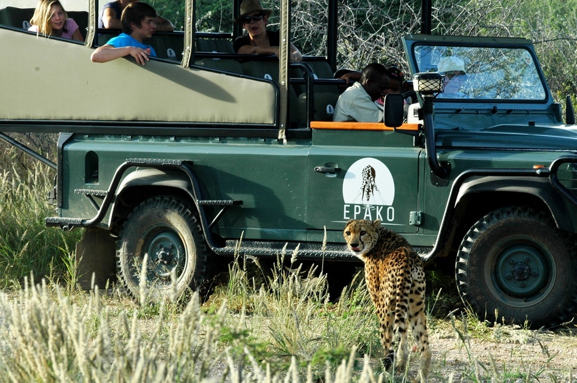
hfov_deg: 9.2
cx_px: 288
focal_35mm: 225
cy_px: 192
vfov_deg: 6.1
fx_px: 3603
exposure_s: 1/100
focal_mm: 150
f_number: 10
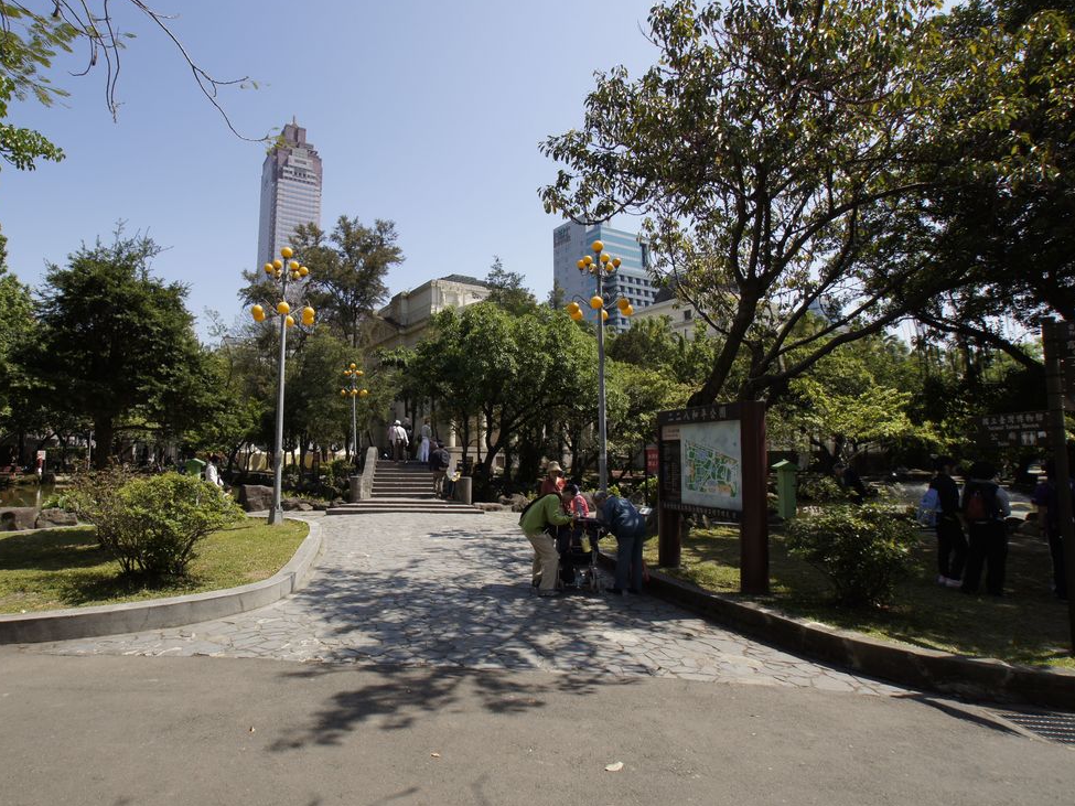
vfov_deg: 69.9
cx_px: 460
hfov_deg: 85.4
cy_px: 406
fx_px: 576
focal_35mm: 19
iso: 100
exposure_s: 1/80
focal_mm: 11
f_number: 11
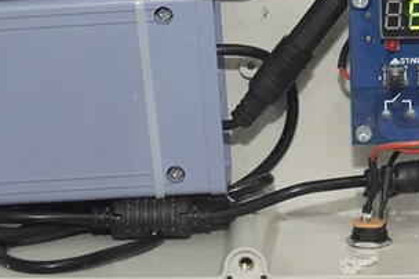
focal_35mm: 291
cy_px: 177
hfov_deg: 7.0
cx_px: 592
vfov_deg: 4.7
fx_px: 3383
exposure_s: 1/100
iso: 2000
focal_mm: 46
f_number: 3.5
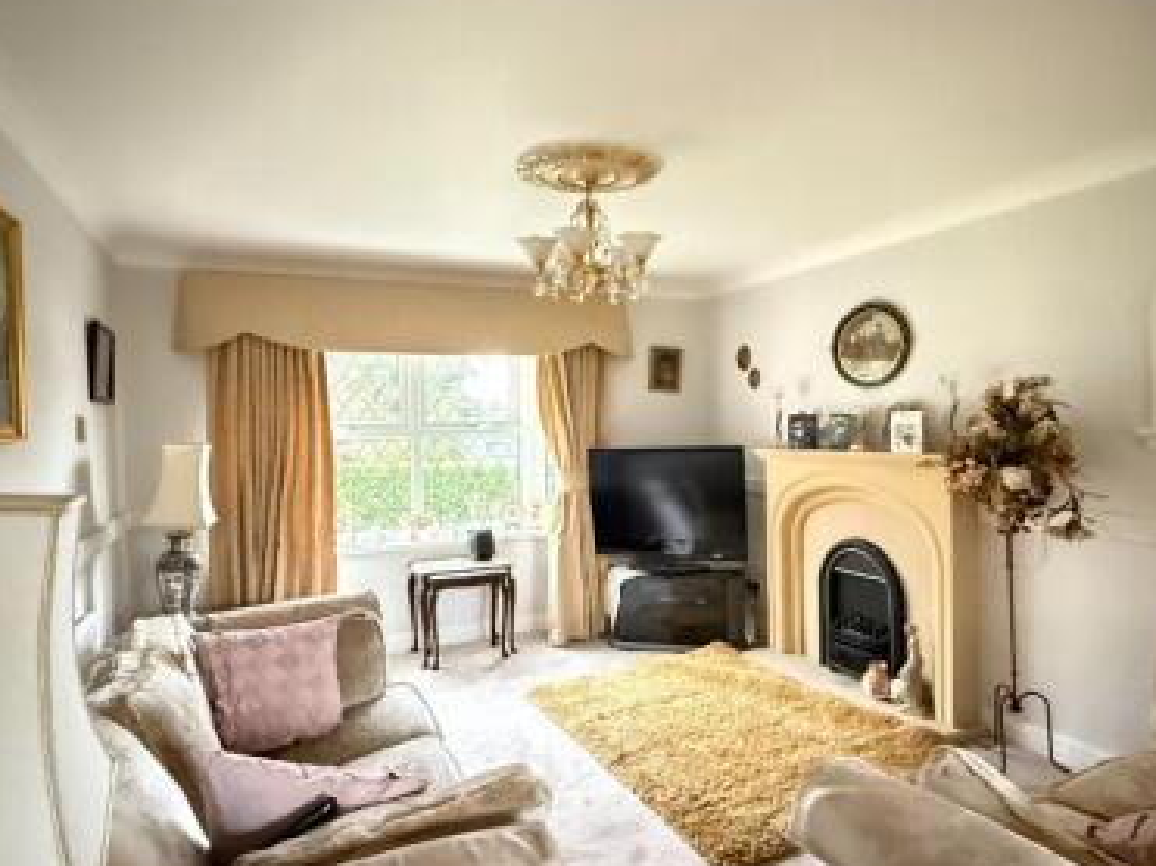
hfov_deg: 76.1
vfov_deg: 61.1
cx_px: 647
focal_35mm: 22
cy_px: 438
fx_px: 734
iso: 2500
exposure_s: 1/30
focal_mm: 2.22
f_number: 2.2
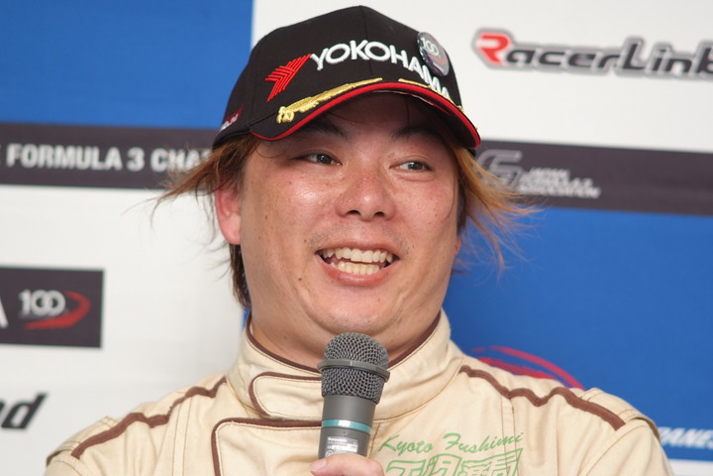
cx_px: 356
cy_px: 238
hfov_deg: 7.6
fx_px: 5347
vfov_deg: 5.1
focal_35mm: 270
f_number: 2.8
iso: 400
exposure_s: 1/250
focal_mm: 180
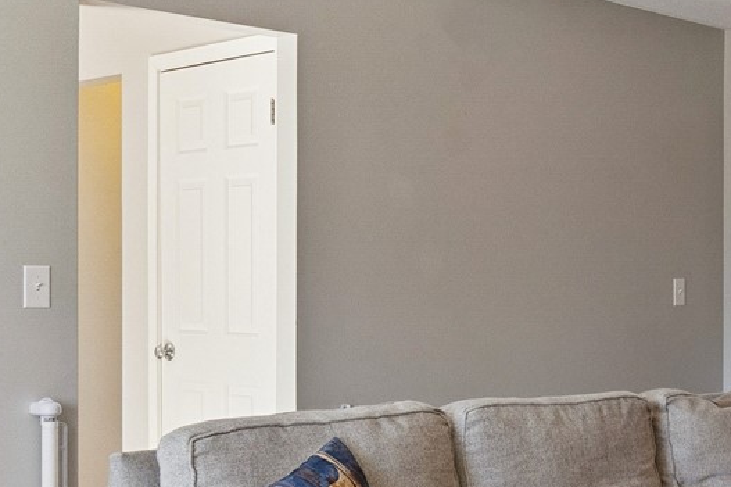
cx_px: 602
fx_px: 1340
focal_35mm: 66
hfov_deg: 29.7
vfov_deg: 20.6
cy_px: 277
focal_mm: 16
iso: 800
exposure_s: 1/50
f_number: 9
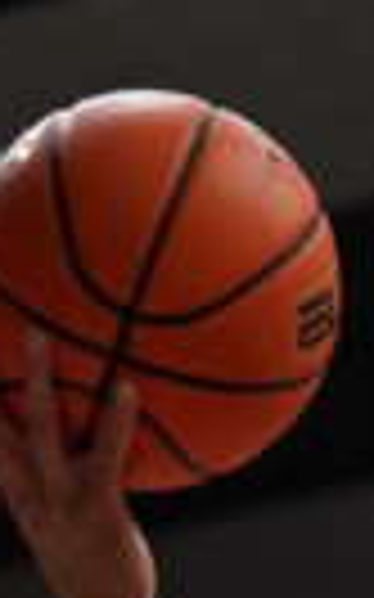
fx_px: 8996
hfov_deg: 2.4
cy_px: 1816
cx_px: 430
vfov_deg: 3.7
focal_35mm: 551
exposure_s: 1/1600
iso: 1600
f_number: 2.8
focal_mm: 70
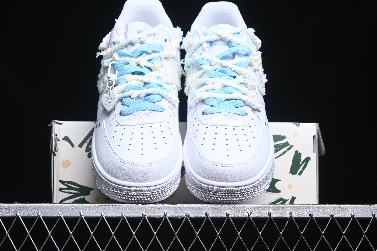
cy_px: 126
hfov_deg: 27.0
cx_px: 188
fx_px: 785
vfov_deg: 18.2
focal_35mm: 75
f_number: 6.3
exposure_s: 1/60
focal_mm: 50
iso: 160
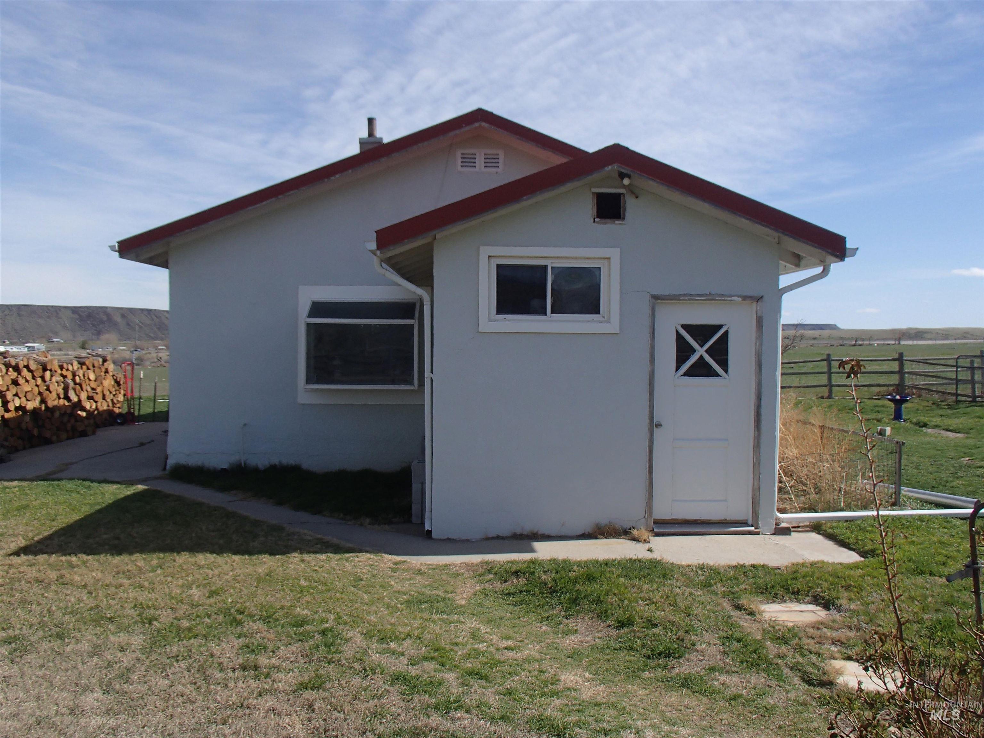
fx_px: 796
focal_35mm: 28
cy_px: 369
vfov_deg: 49.7
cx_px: 492
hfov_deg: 63.4
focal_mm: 5
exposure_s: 1/160
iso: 100
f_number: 11
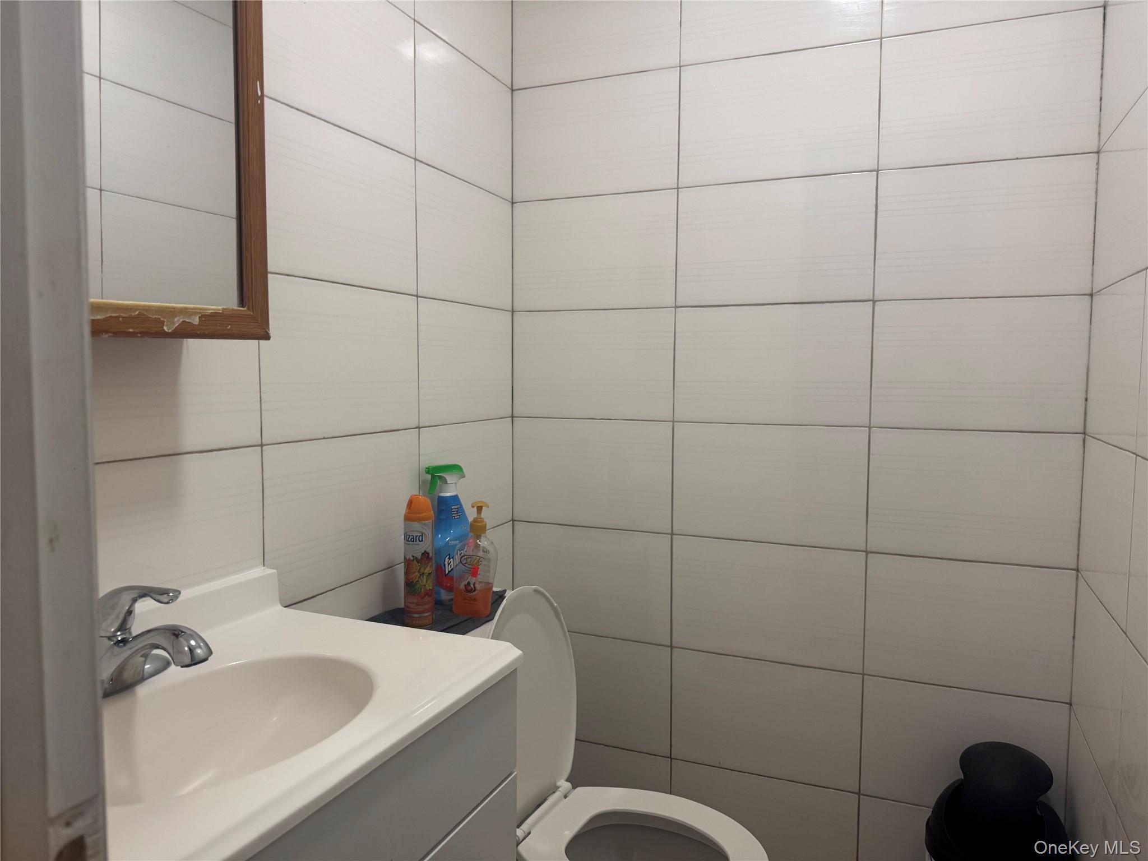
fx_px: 796
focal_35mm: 24
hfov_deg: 71.6
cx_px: 574
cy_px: 430
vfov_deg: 56.8
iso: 125
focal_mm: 6.76
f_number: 1.78
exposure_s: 1/60
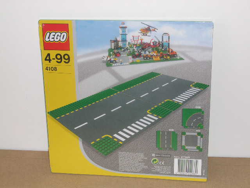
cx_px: 125
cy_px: 94
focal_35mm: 67
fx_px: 484
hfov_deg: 29.0
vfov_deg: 21.9
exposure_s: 1/60
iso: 100
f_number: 3.7
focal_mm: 14.2
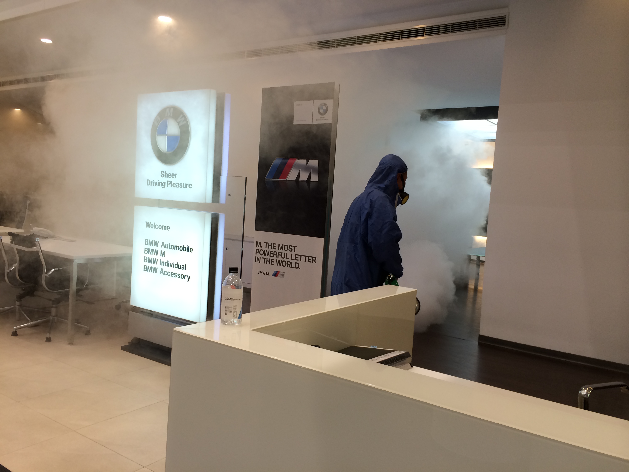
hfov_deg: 60.0
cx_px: 314
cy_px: 236
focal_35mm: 30
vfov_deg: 46.8
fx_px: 545
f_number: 2.2
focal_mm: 4.12
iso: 40
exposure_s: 1/40
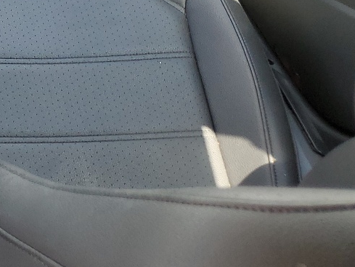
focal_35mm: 85
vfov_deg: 16.6
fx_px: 872
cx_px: -210
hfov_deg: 19.4
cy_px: -63
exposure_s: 1/167
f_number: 1.5
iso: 50
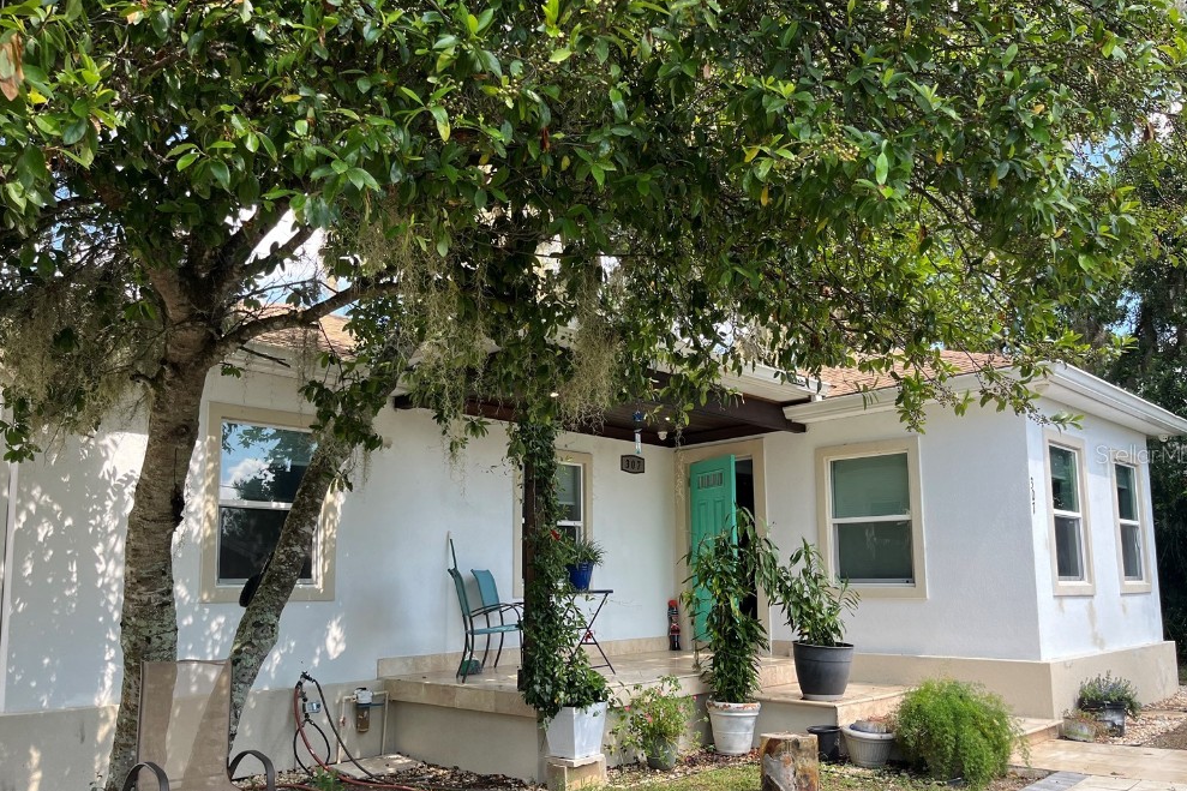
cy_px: 454
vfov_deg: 46.2
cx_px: 594
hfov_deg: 65.5
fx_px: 923
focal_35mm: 28
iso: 50
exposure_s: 1/487
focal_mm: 5.1
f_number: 1.6
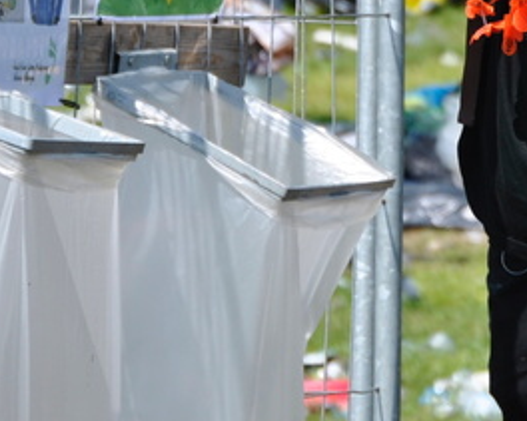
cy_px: -118
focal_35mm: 646
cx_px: 643
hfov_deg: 3.0
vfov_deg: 2.4
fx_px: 10072
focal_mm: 120
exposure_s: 1/640
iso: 100
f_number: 6.3
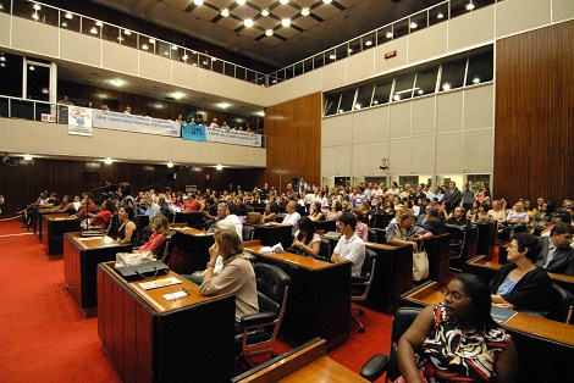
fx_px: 287
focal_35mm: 18
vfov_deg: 67.5
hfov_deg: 90.0
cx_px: 287
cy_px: 192
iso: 1600
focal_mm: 12
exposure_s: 1/60
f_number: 4.5
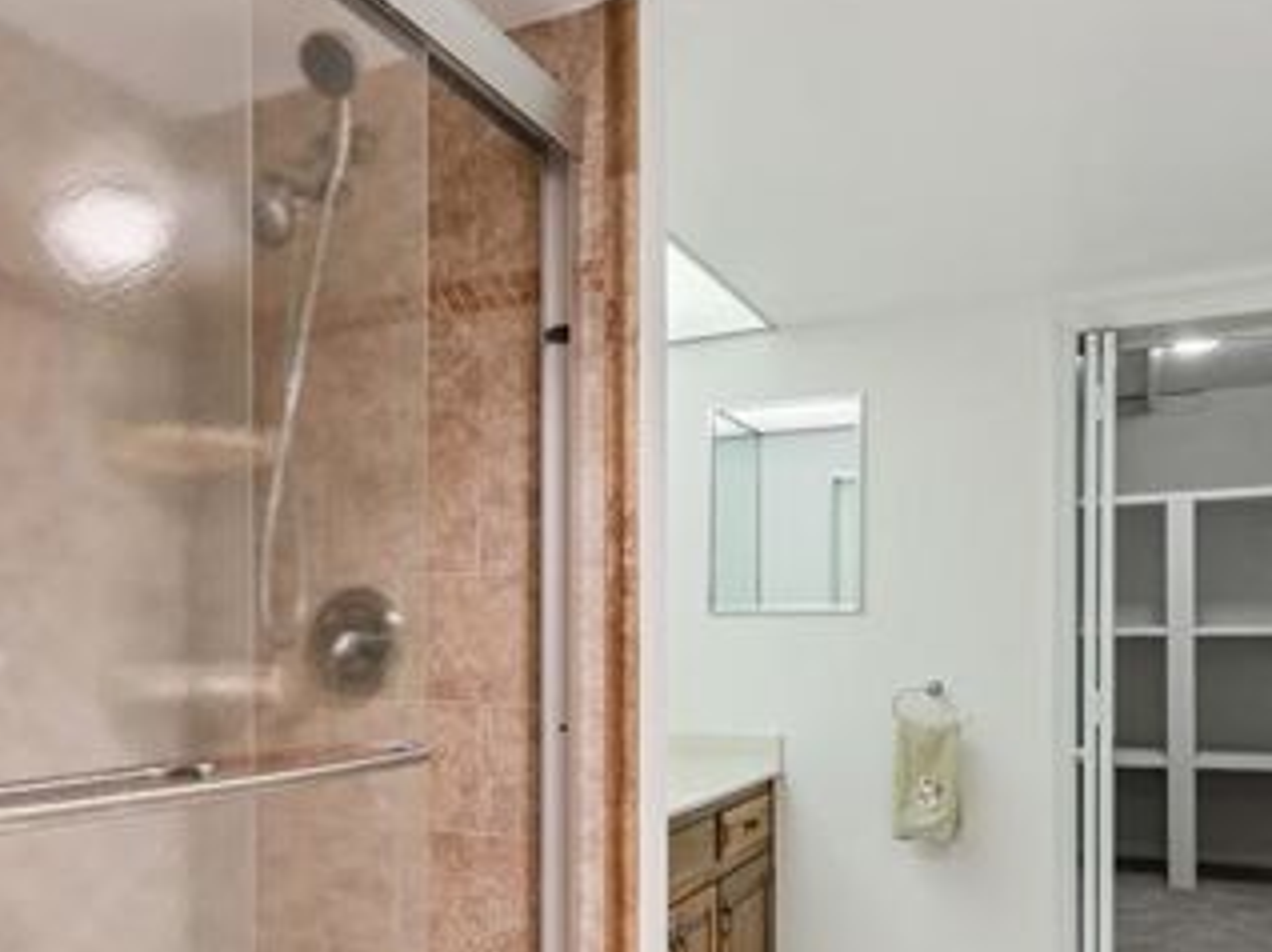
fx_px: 1175
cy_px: 654
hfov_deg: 55.9
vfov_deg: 43.3
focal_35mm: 32
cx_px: 446
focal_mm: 10
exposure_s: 1/15
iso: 400
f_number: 9
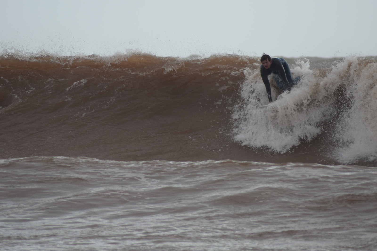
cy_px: 126
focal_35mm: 450
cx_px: 188
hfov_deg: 4.6
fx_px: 4713
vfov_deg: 3.1
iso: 400
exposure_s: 1/1000
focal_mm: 300
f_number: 5.6
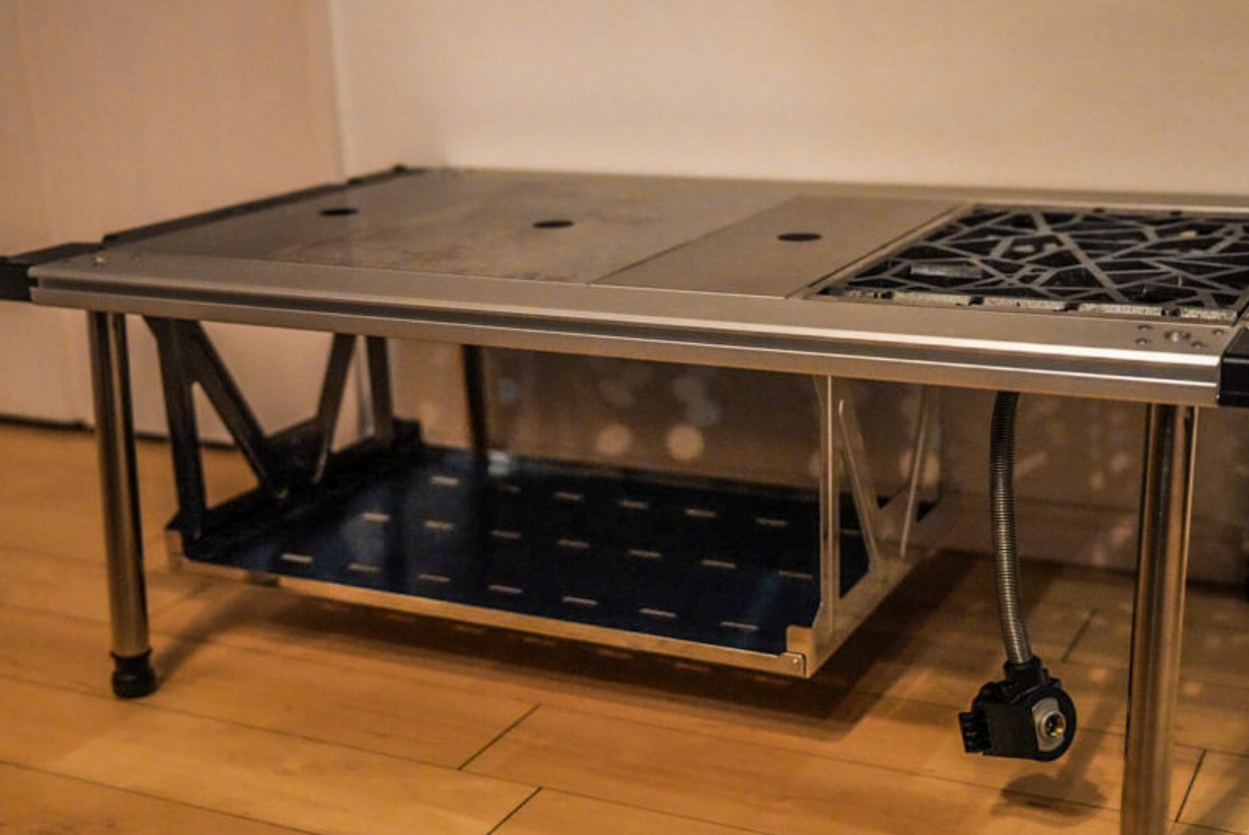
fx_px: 1702
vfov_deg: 27.5
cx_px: 694
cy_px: 482
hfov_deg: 40.3
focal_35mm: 49
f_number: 2.8
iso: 6400
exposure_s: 1/320
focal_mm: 38
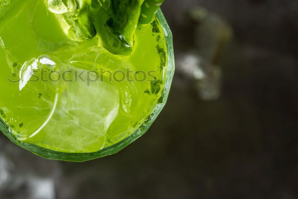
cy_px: 77
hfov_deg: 13.1
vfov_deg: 8.8
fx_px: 1292
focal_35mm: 156
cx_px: 82
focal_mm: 105
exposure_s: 1/200
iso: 100
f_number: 7.1
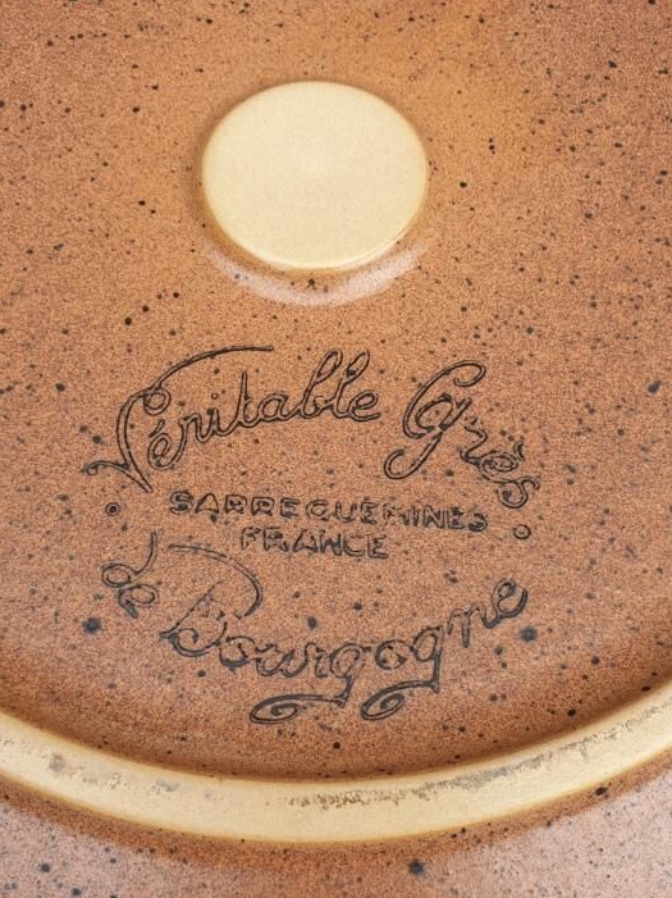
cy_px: 484
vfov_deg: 49.0
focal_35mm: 38
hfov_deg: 37.7
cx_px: 335
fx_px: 984
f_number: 2.4
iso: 50
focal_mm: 4.3
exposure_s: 1/136
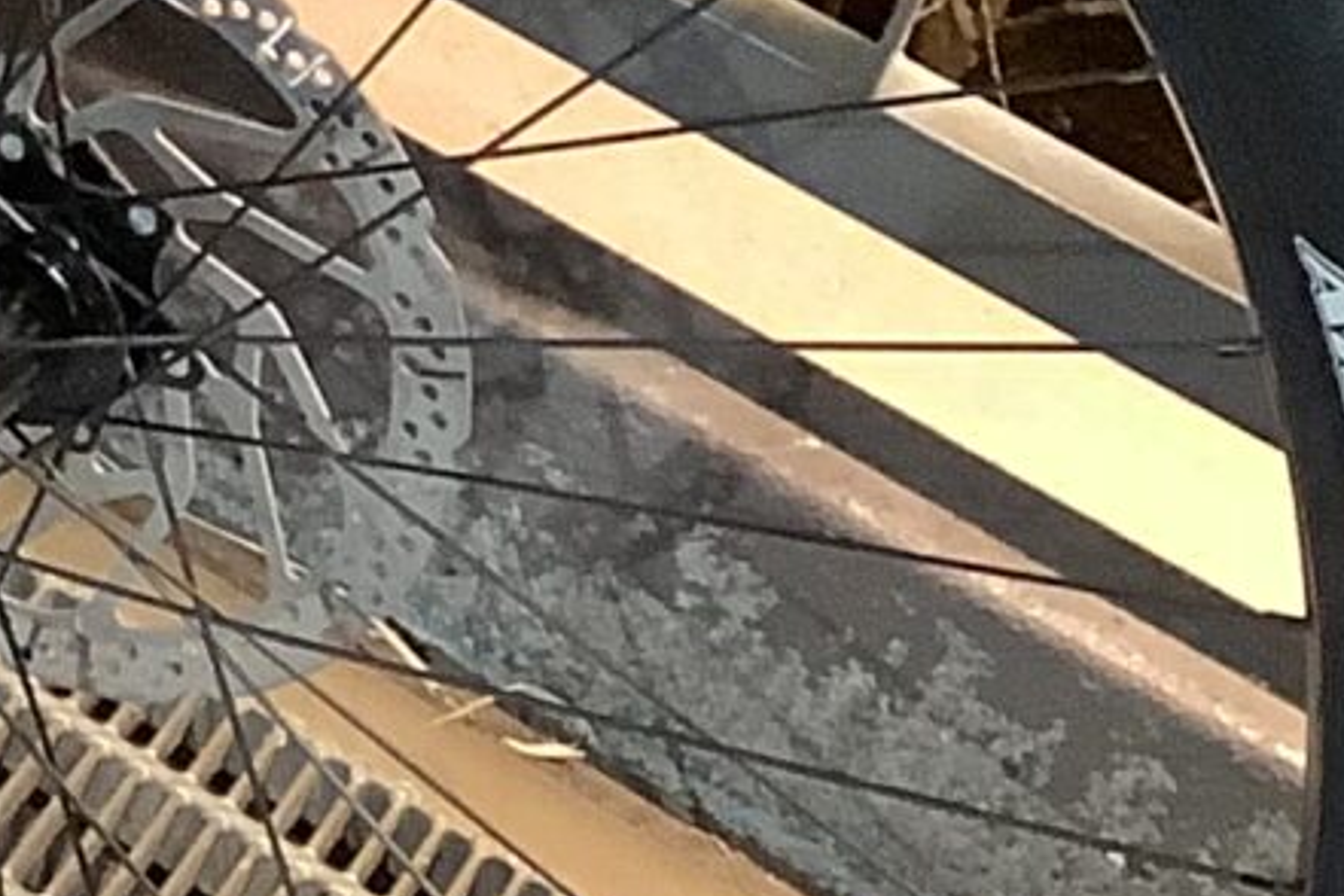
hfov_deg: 10.3
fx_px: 6981
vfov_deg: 7.0
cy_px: -1155
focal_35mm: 187
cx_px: -1164
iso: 320
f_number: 2.4
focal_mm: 3.3
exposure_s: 1/25
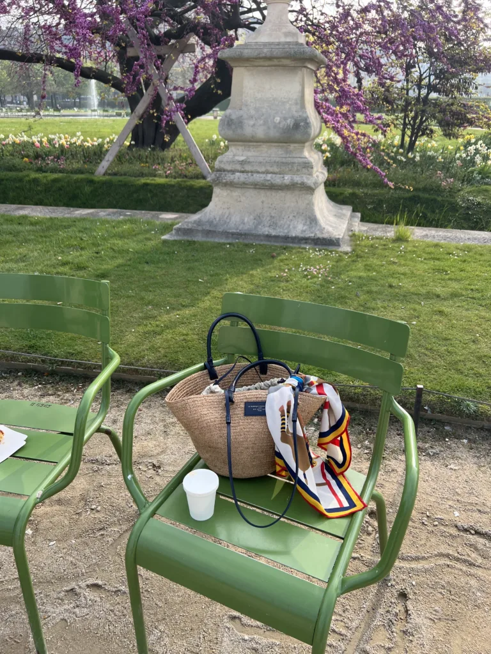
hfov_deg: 53.1
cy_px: 327
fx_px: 492
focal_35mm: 26
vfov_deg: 67.3
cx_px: 246
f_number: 1.5
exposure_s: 1/1468
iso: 50
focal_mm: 5.7
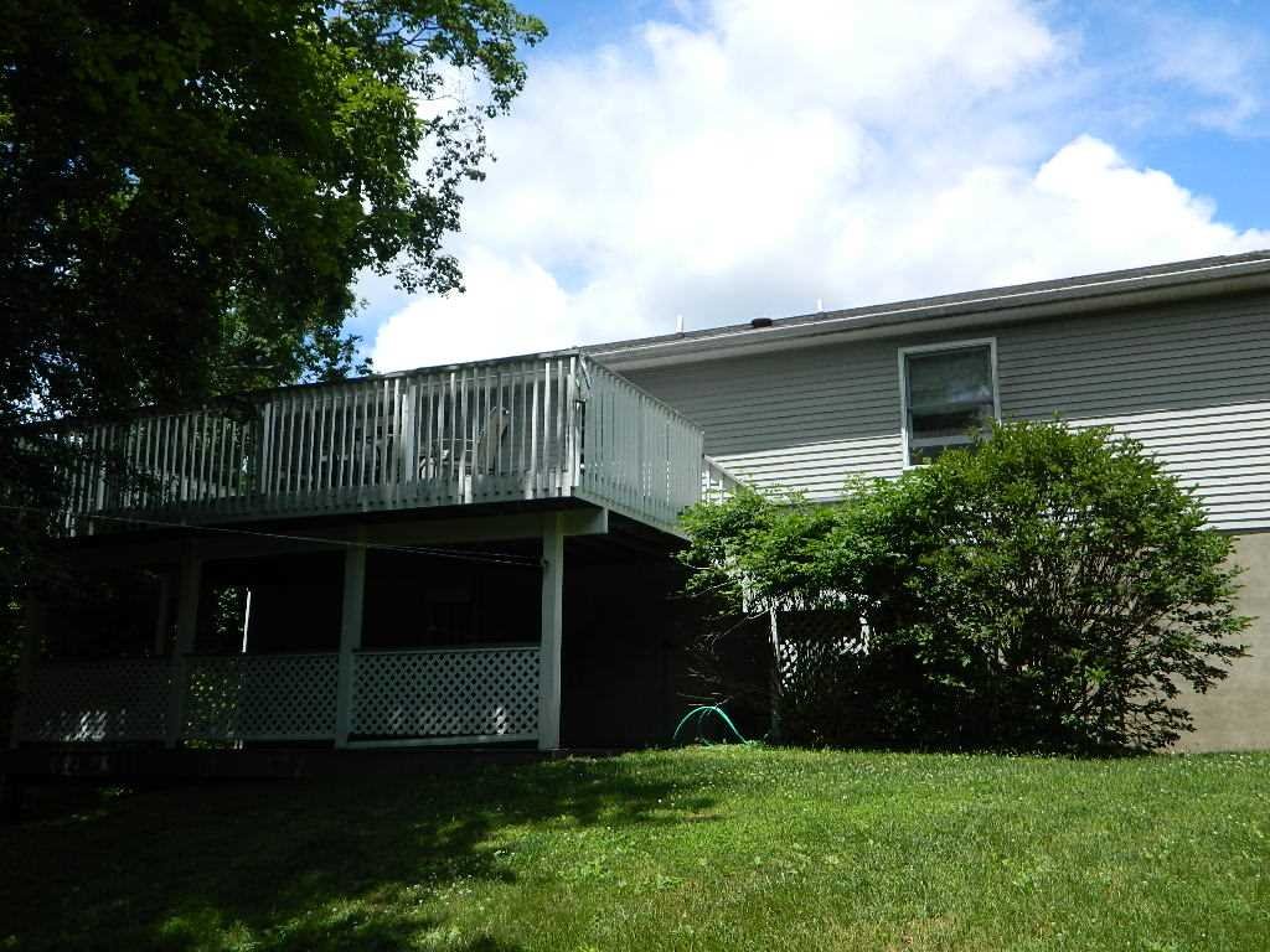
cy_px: 476
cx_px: 635
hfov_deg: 58.4
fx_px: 1137
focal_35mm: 31
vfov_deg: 45.4
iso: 80
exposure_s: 1/800
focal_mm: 5.6
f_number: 3.2
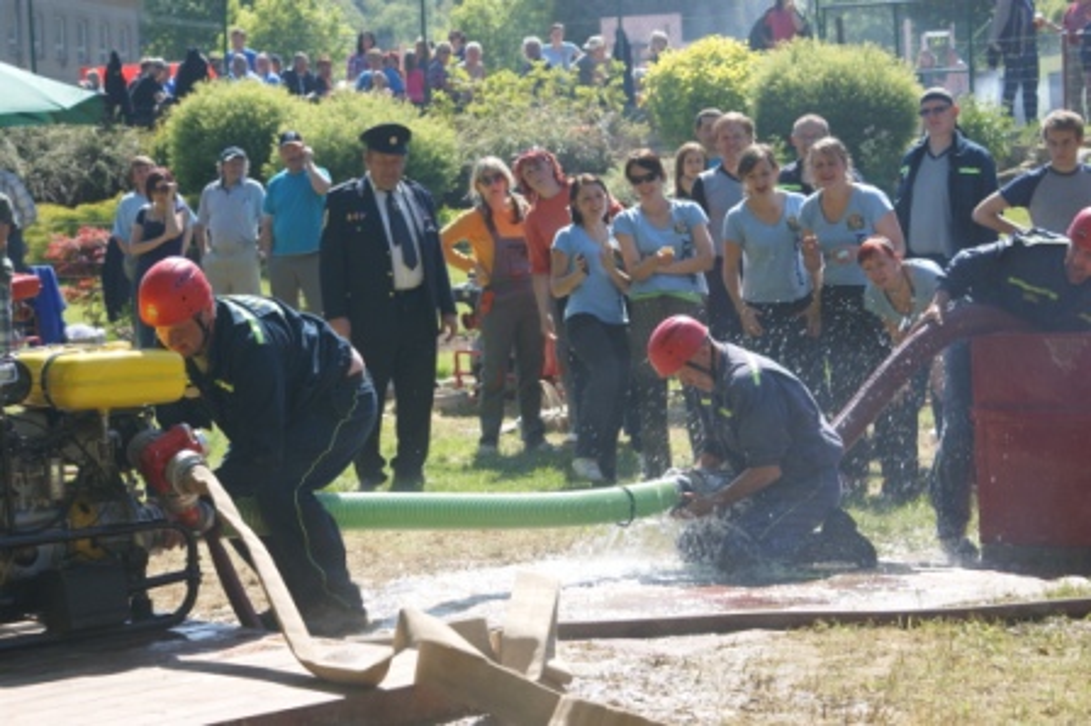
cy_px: 363
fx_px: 3180
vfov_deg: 13.0
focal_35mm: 105
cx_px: 546
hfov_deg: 19.5
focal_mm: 70
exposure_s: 1/250
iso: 100
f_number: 5.6
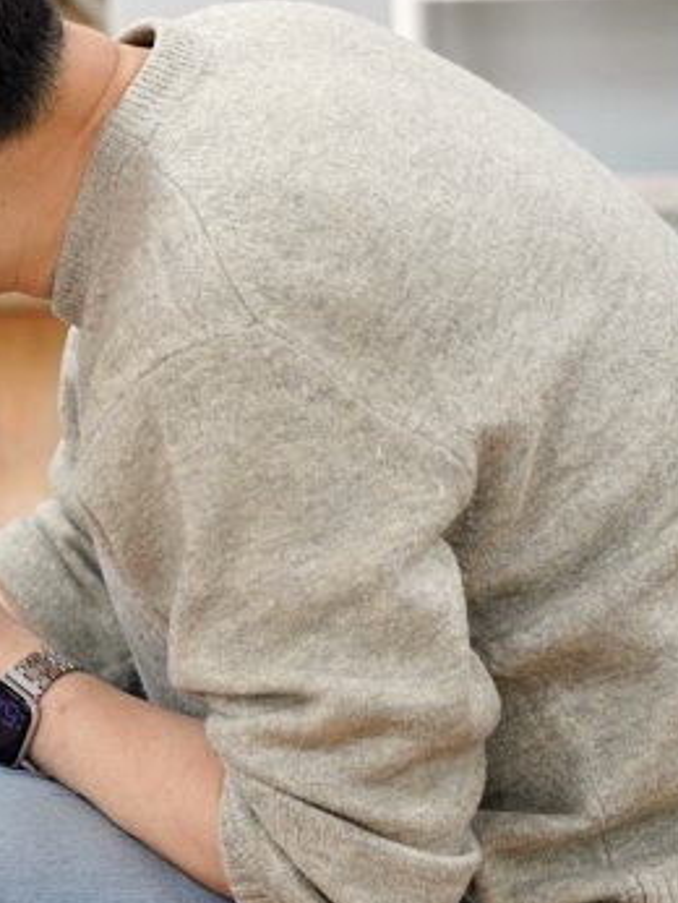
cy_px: 266
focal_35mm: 175
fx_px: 4565
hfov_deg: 8.2
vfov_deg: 11.3
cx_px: -459
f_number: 3.2
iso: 1600
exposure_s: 1/160
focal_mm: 70
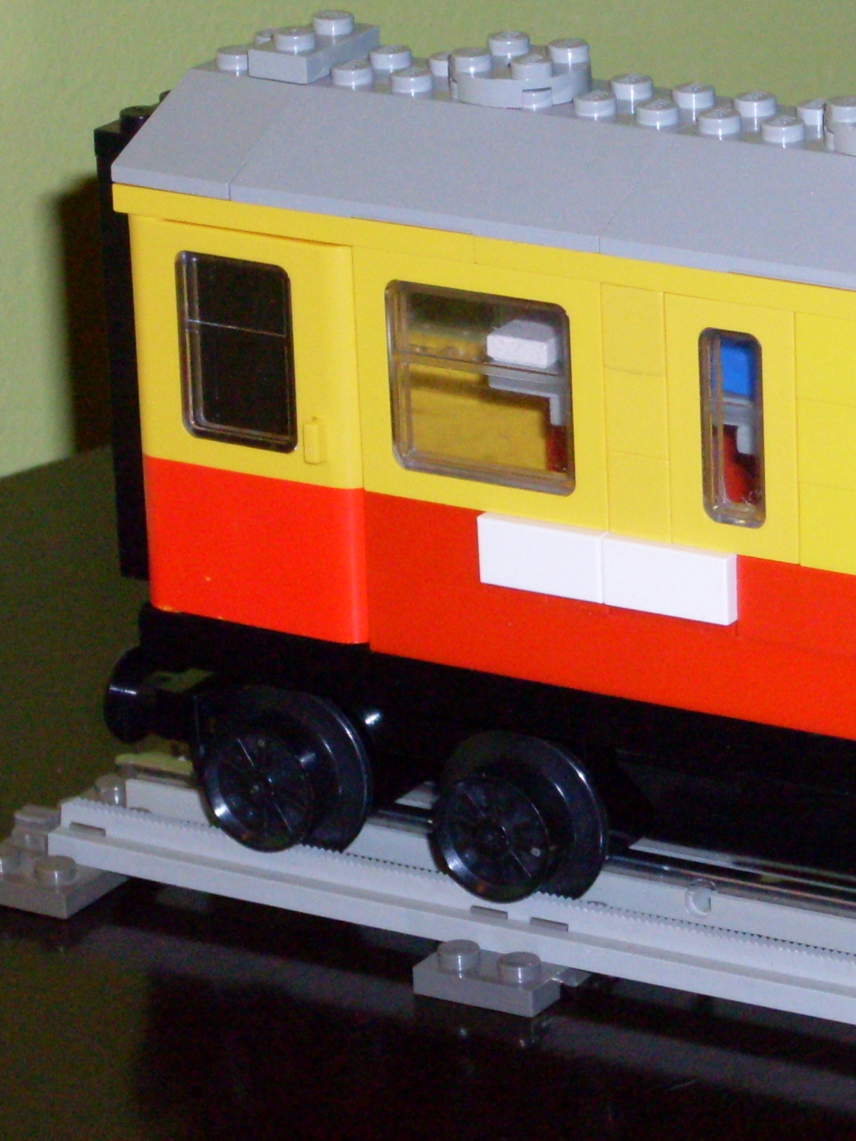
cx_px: 1070
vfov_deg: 9.9
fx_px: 6593
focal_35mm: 200
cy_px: 563
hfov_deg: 7.4
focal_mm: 15.3
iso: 200
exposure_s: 1/60
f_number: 4.4
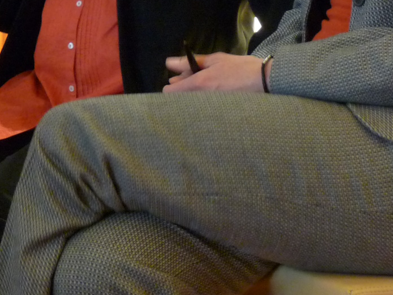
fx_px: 1407
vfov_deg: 11.5
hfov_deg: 15.8
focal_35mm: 124
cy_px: -118
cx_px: 108
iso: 400
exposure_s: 1/10
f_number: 3
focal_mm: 7.6
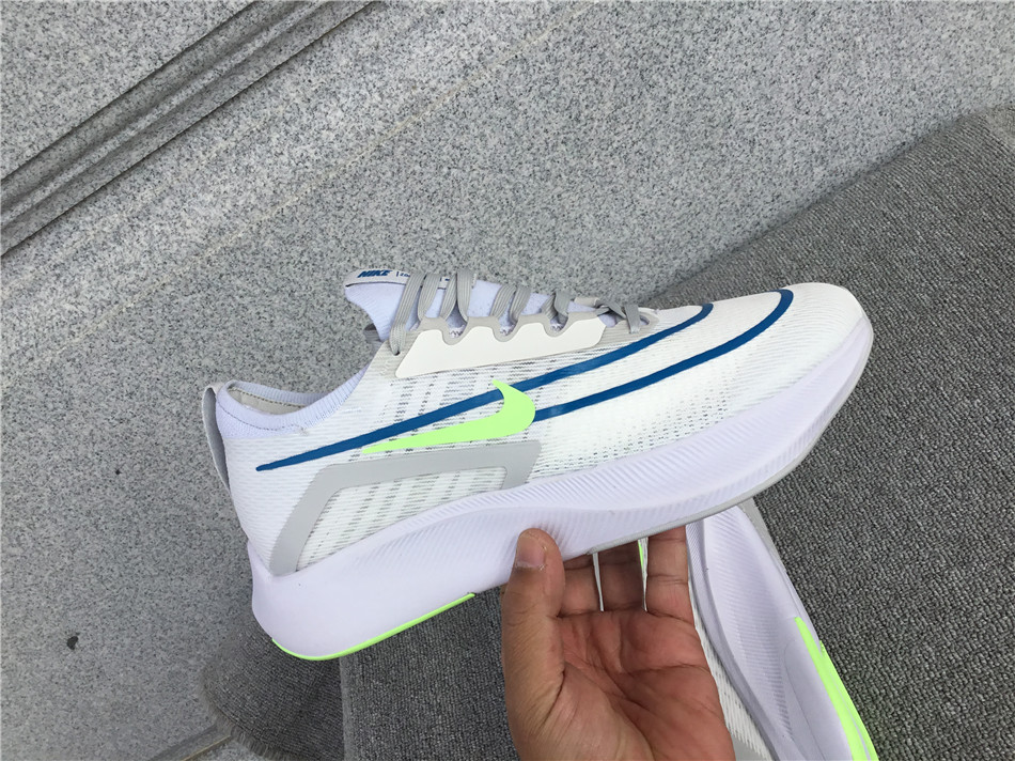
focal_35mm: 31
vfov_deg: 45.4
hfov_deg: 58.4
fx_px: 909
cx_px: 508
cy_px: 380
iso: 25
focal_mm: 3.3
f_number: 2.4
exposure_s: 1/876
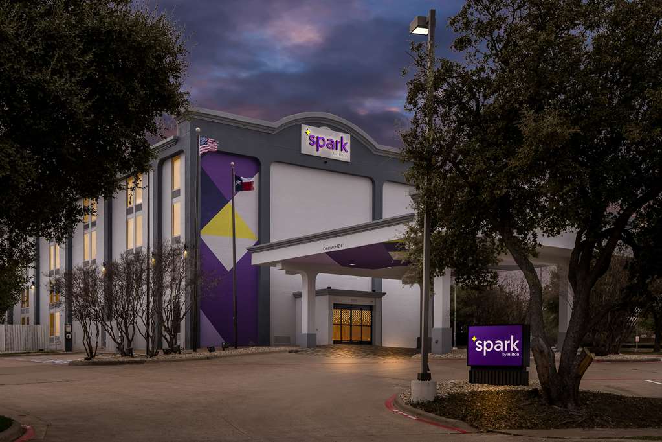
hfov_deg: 53.1
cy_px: 221
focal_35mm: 36
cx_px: 331
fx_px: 662
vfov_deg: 36.9
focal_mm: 24
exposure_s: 1/50
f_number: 8
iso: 200
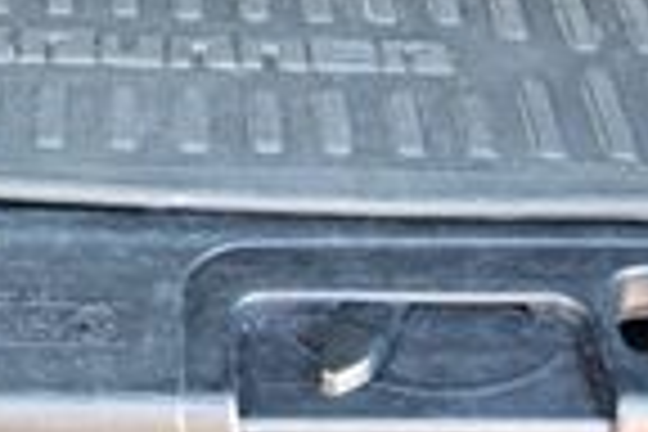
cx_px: 153
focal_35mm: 107
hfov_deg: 19.0
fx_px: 1926
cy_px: -292
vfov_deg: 12.0
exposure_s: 1/25
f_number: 3.5
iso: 320
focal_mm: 16
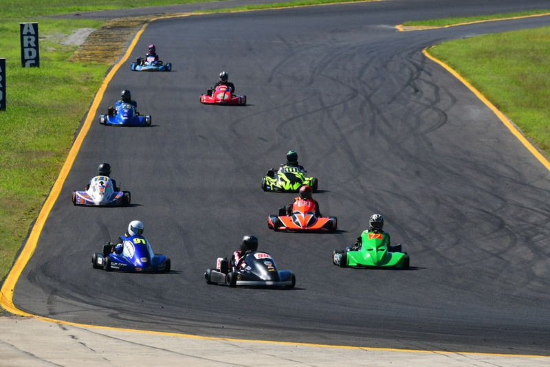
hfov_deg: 3.6
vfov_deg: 2.4
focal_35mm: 570
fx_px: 8711
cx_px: 275
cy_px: 184
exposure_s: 1/640
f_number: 13
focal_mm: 380
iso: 500
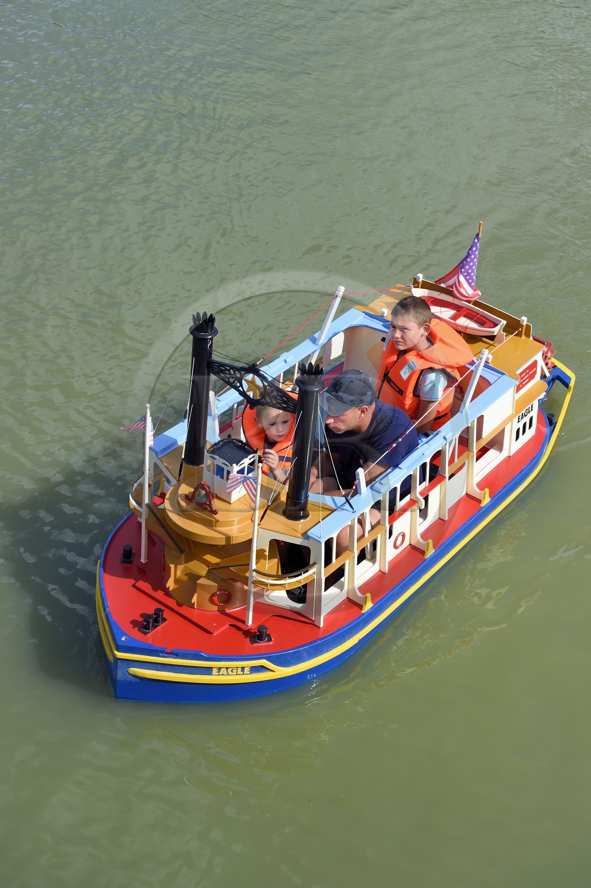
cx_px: 296
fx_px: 1430
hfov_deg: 23.4
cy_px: 444
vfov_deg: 34.5
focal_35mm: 58
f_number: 9
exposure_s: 1/400
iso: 200
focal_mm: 58
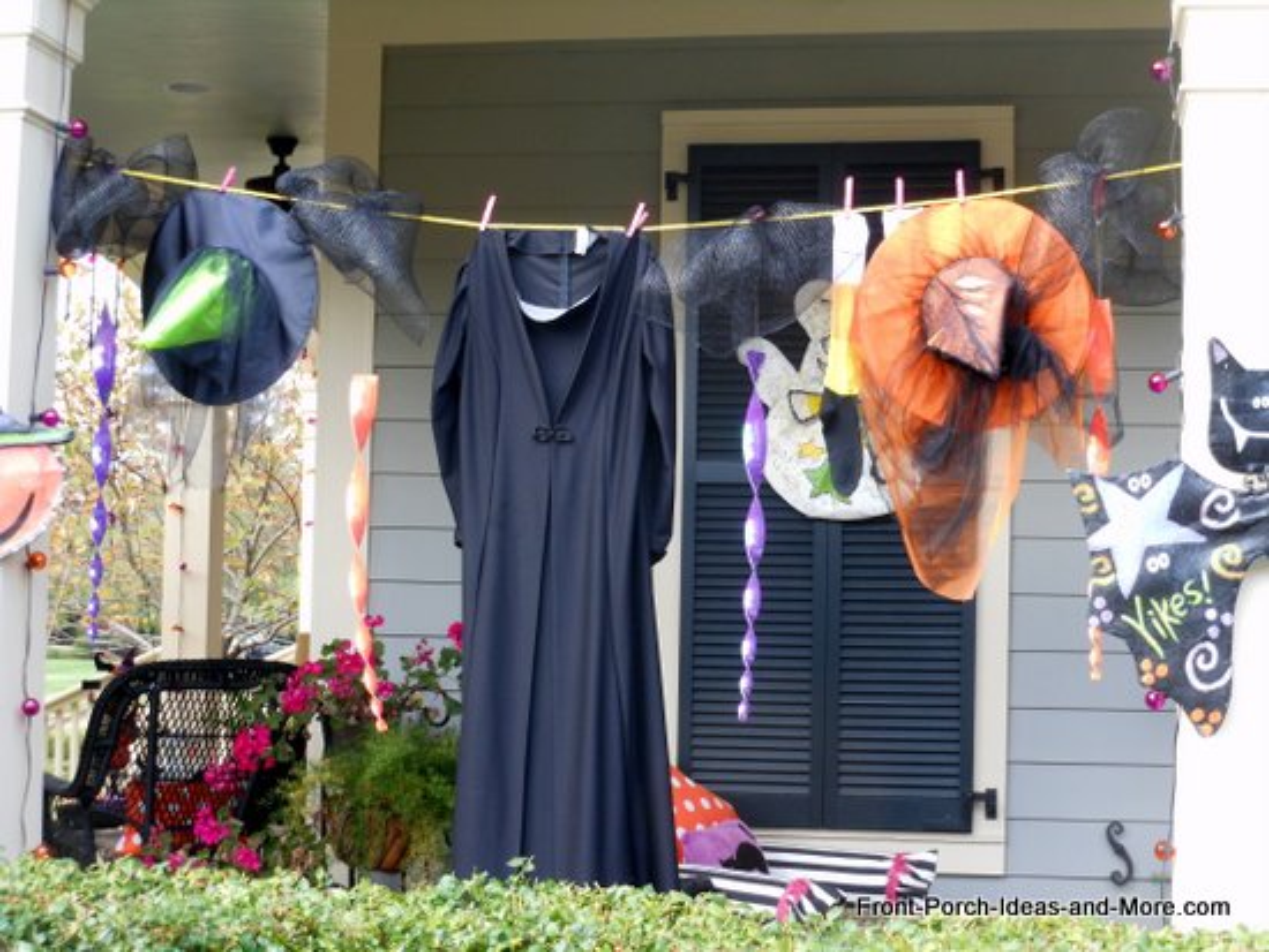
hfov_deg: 30.7
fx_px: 2311
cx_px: 634
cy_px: 476
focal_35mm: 63
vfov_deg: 23.3
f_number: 5
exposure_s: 1/30
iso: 200
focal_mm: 11.2
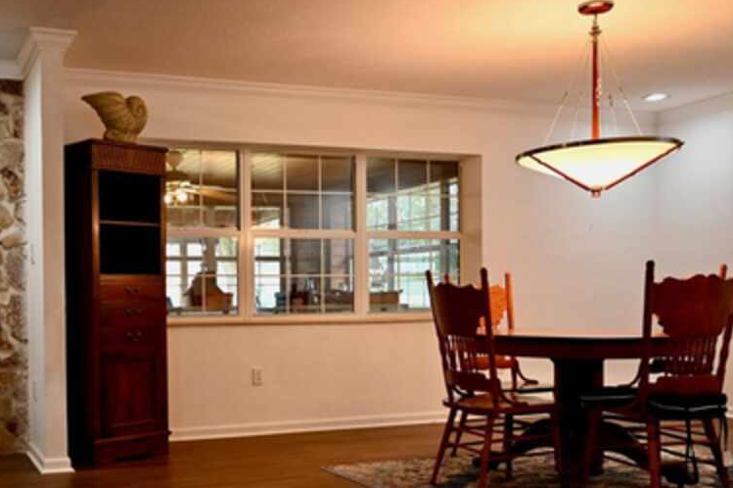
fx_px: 834
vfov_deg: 32.3
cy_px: 318
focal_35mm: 41
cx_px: 178
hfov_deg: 45.7
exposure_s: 1/125
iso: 1100
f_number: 4
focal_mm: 24
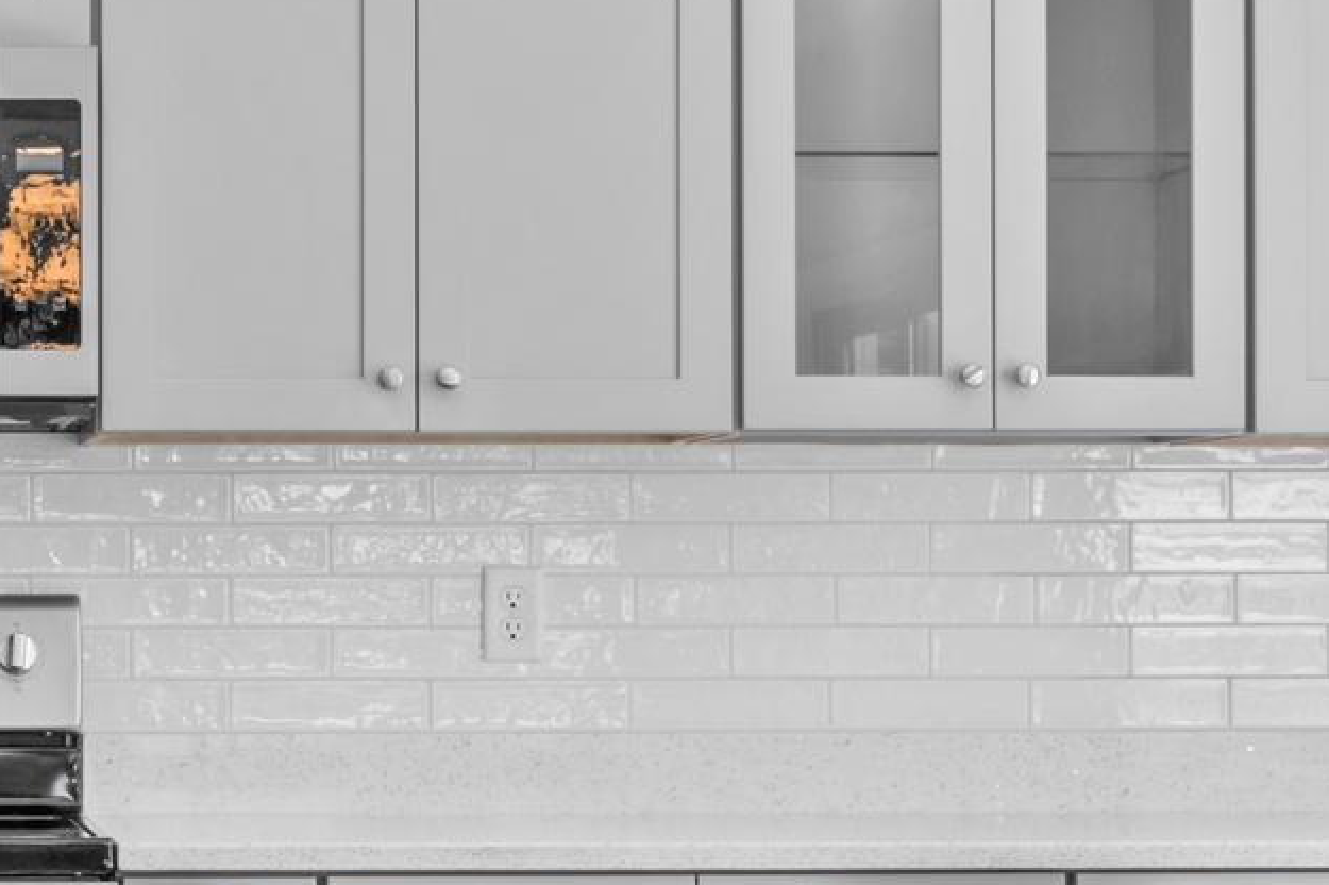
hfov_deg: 16.7
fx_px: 4354
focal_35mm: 118
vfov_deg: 11.6
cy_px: 416
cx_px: -208
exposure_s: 1/30
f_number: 8
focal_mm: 24
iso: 400
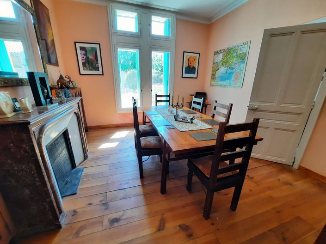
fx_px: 122
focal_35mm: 13
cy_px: 122
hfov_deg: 106.2
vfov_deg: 89.9
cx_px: 163
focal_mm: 1.74
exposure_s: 1/50
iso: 50
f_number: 2.2
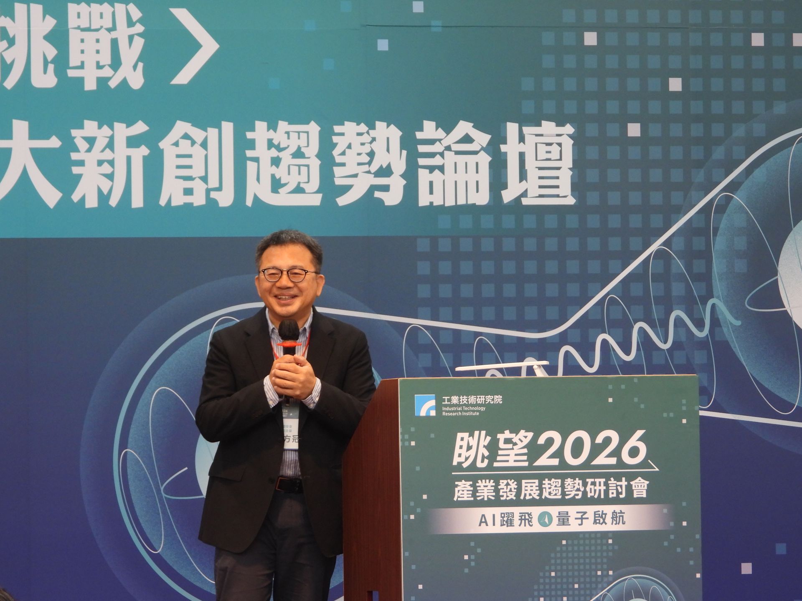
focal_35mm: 255
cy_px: 300
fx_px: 5908
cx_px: 401
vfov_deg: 5.8
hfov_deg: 7.8
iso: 400
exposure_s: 1/30
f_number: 4.5
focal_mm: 45.8
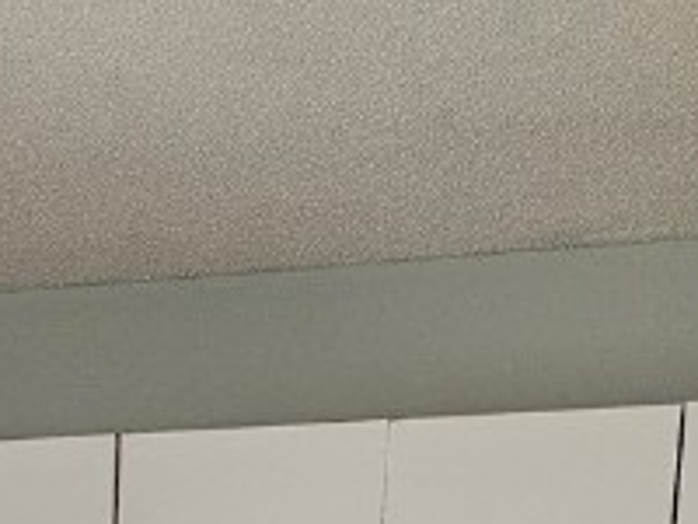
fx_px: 2379
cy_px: 1327
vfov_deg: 10.5
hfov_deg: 15.9
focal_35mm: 118
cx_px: -206
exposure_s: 1/40
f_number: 1.7
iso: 100
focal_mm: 6.3
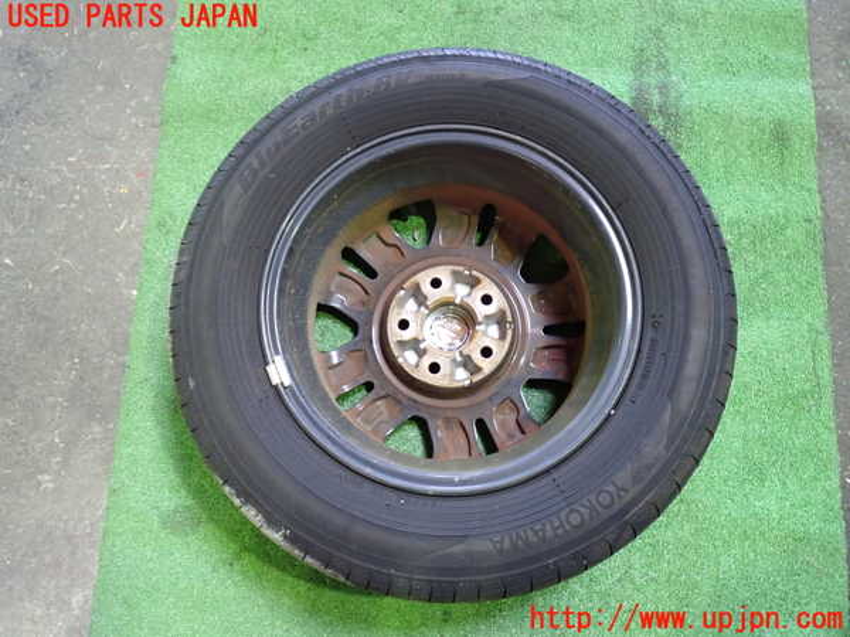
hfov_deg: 60.0
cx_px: 425
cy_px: 318
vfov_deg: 46.8
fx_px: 737
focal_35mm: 30
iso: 640
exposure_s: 1/30
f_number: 2.3
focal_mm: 5.4
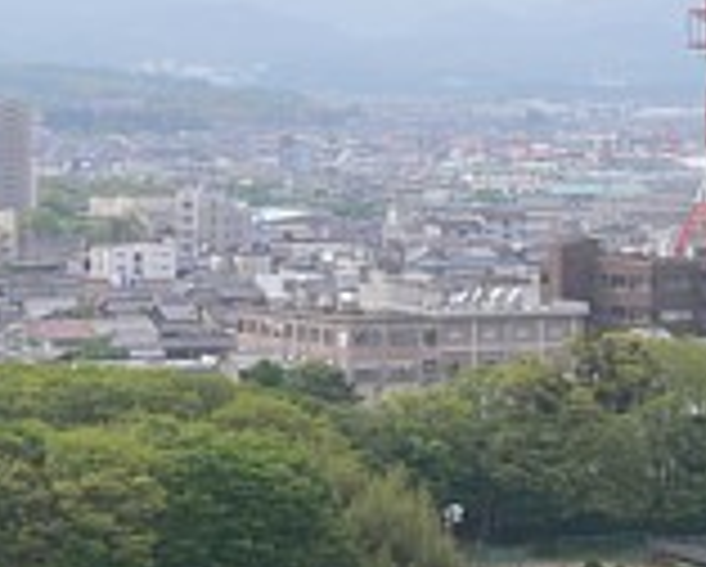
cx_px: 562
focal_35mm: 196
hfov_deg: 9.8
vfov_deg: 7.9
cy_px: 86
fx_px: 4100
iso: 80
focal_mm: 16.7
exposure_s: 1/160
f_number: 5.6
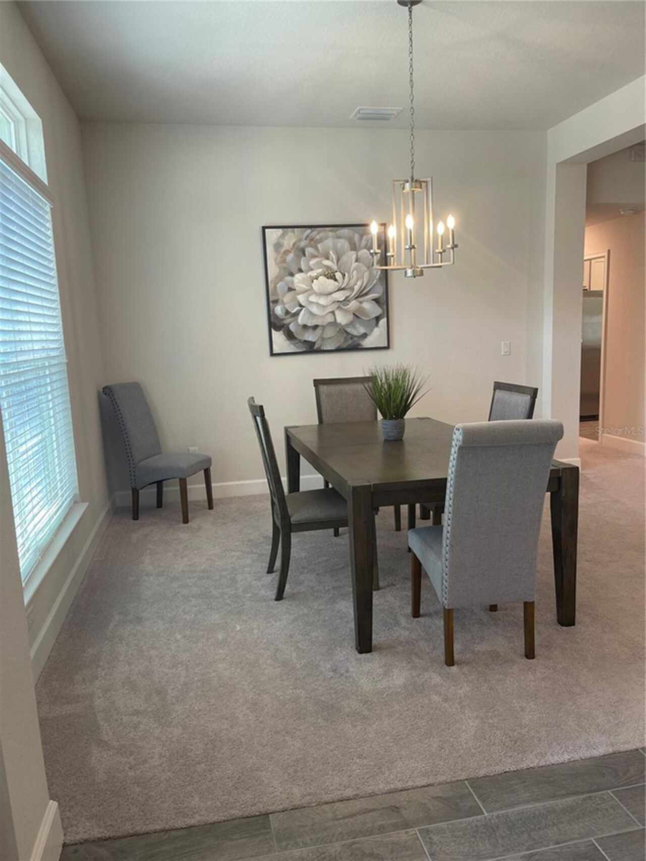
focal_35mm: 26
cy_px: 430
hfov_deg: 53.1
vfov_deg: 67.3
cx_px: 323
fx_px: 647
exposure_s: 1/60
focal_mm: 5.1
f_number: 1.6
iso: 80
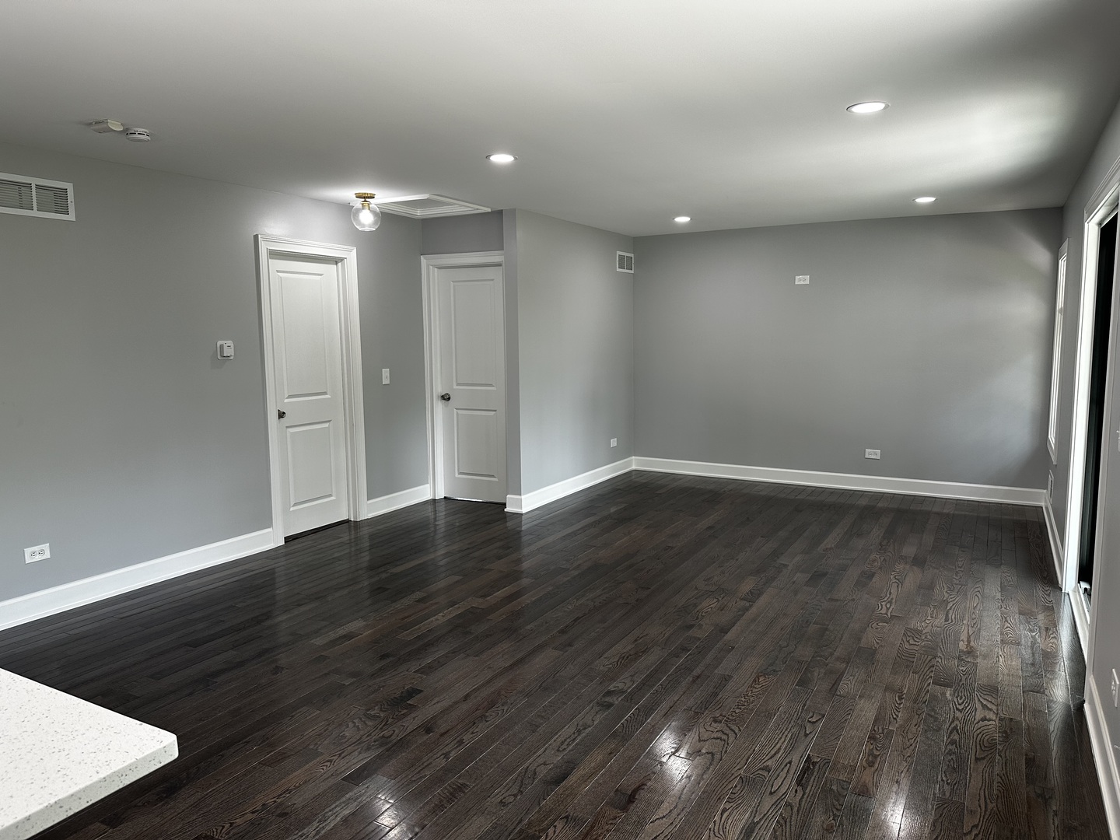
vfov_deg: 56.8
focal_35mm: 24
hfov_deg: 71.6
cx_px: 560
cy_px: 420
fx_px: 777
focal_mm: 6.86
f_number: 1.78
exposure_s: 1/120
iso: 125
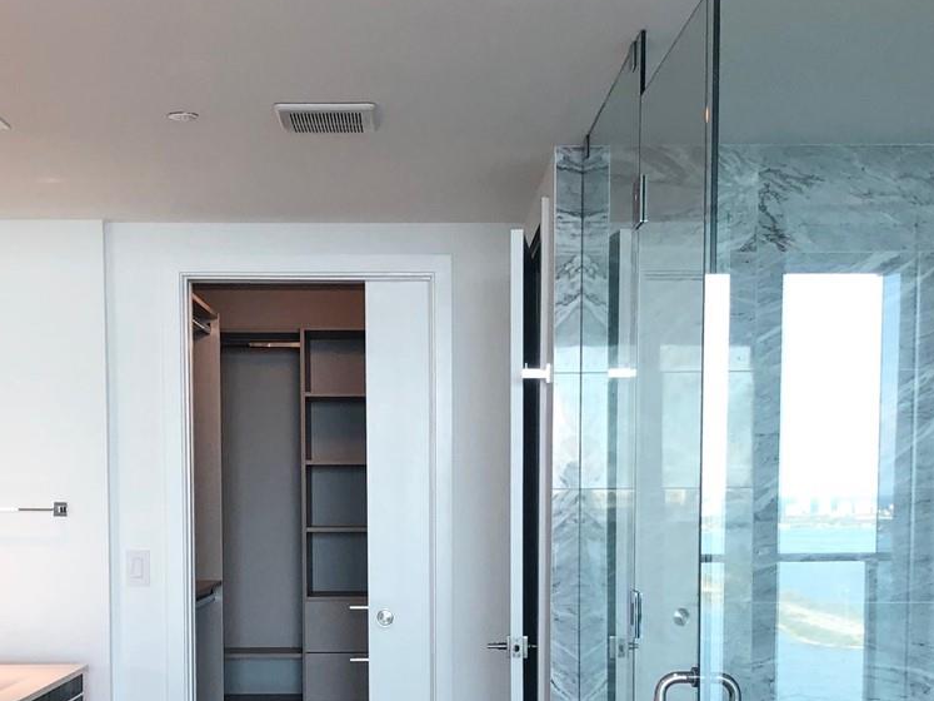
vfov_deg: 23.8
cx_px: 410
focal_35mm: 60
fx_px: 1619
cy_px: 613
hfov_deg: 32.2
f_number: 1.8
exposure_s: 1/120
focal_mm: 4
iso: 64
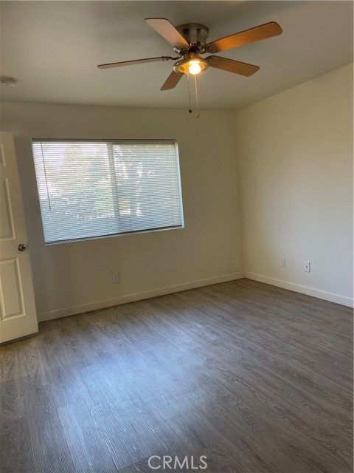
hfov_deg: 53.1
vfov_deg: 67.3
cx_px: 177
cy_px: 236
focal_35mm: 26
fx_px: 355
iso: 64
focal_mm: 4.2
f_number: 1.6
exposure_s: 1/60
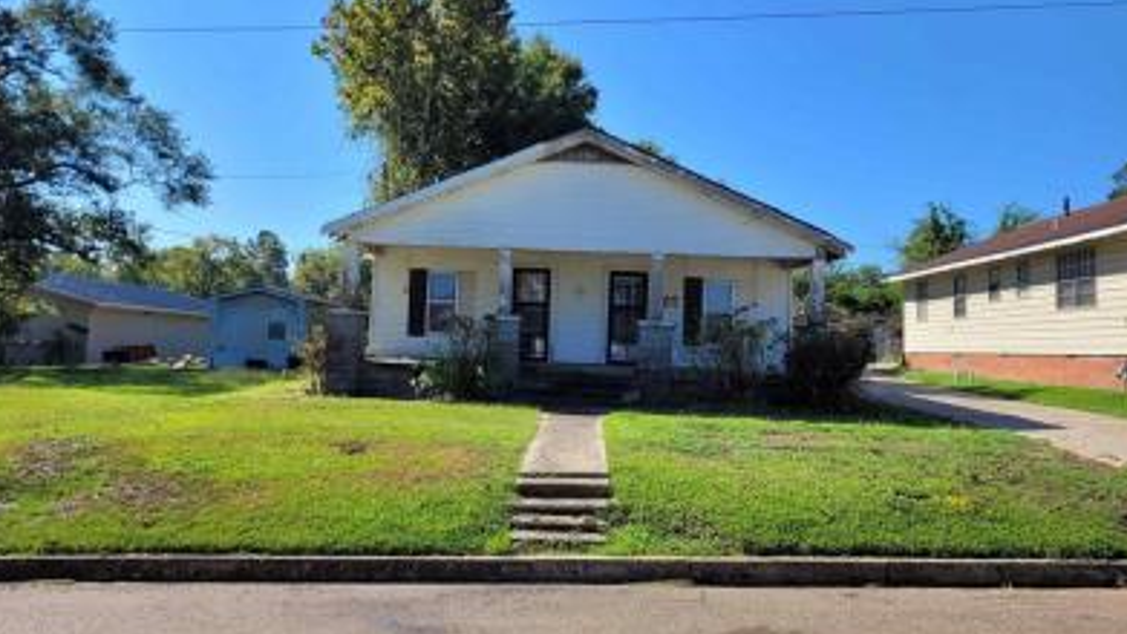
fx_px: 867
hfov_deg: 66.1
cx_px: 559
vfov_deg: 40.2
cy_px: 311
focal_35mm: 29
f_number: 1.8
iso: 40
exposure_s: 1/1946
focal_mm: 5.4
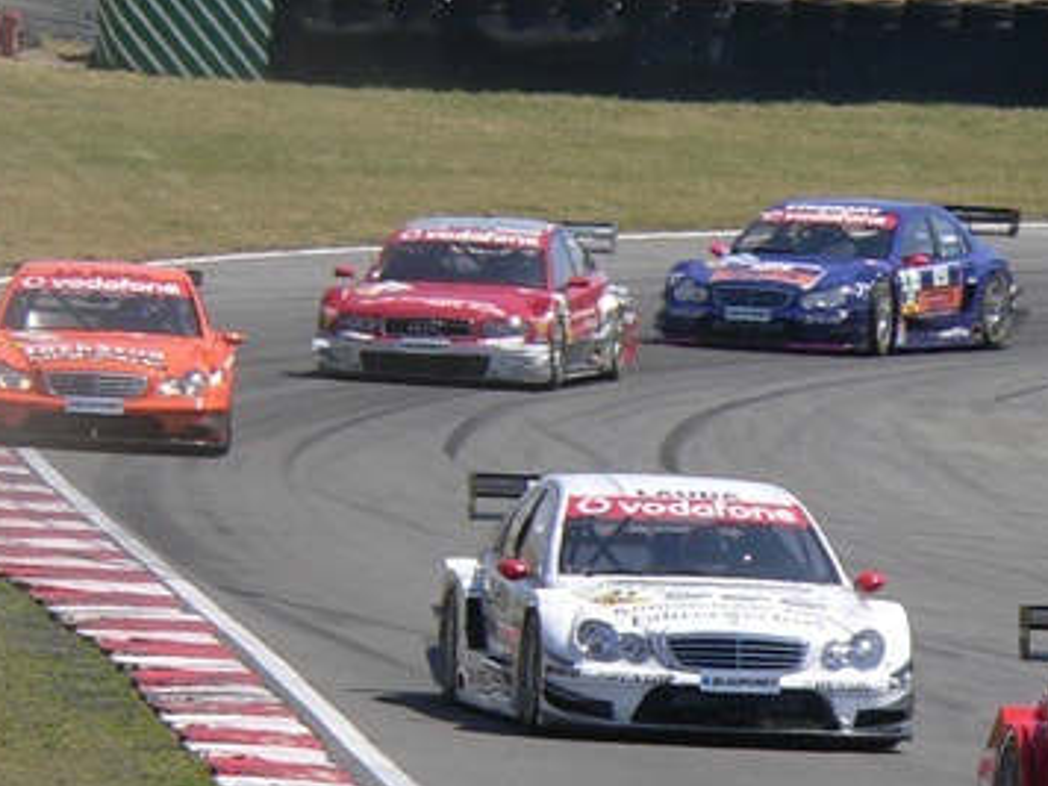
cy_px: 559
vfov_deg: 2.9
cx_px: 830
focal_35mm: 513
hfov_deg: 3.9
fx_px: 15531
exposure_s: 1/500
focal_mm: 47.5
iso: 80
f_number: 5.6
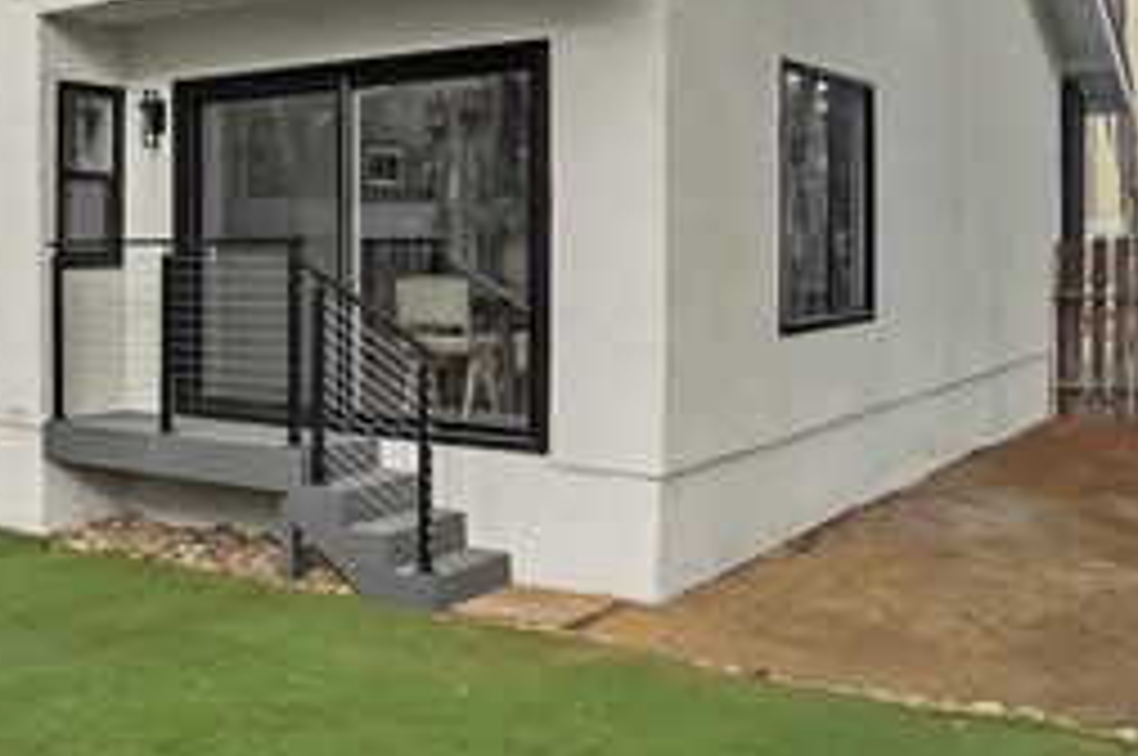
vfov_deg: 32.7
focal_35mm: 38
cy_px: 40
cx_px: 144
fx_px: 1200
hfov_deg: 46.5
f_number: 8
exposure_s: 1/640
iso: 800
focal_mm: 10
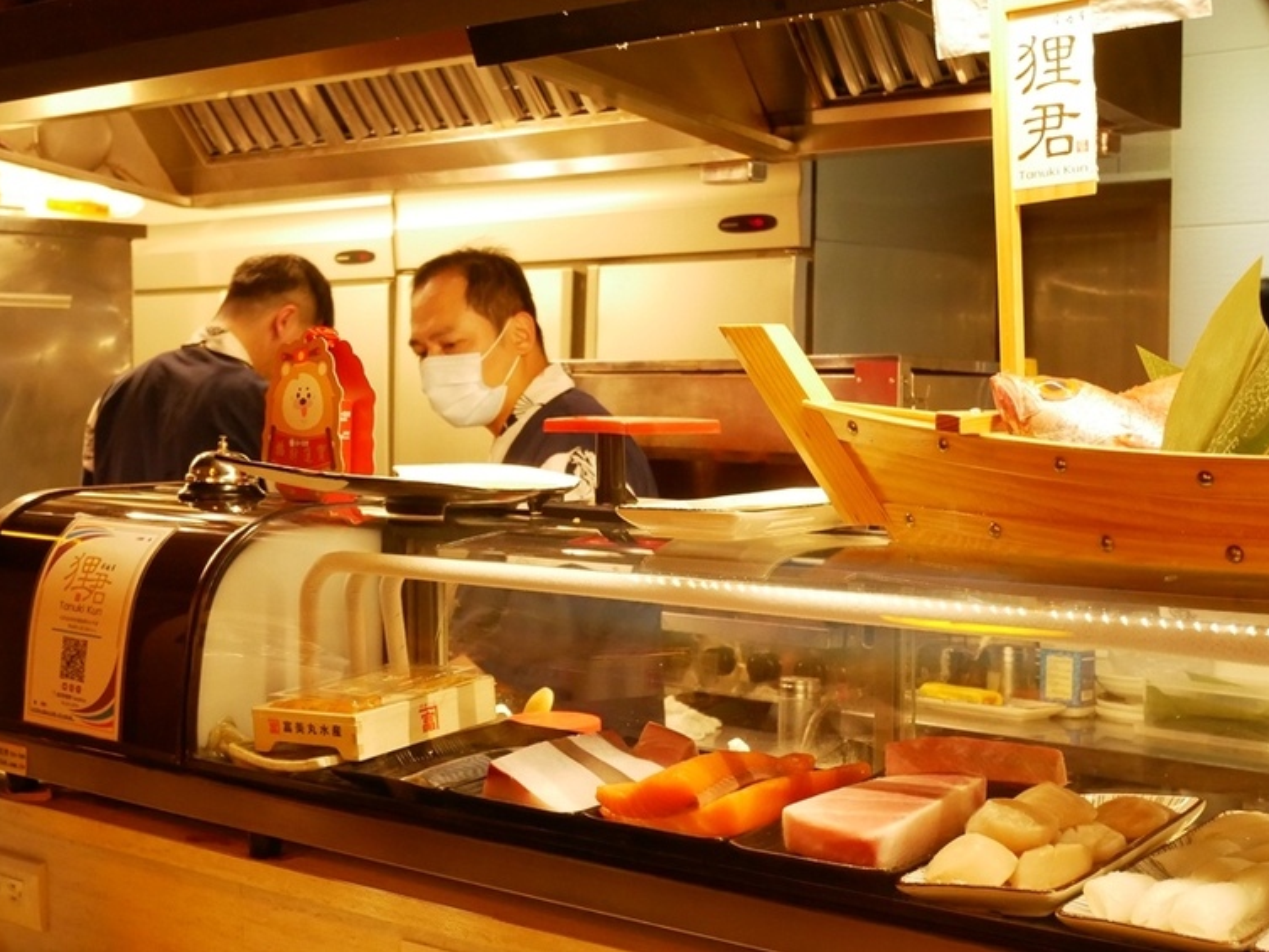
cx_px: 568
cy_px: 476
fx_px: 1870
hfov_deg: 37.4
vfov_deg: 28.6
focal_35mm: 51
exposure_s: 1/25
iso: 3200
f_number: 4.9
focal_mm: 23
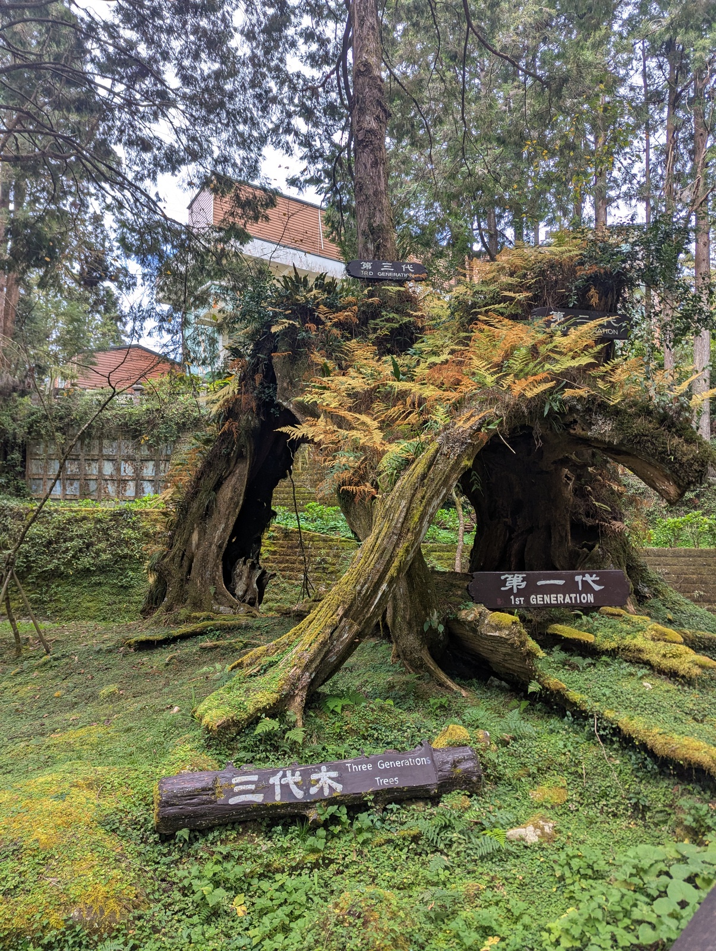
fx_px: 660
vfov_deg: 71.5
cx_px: 358
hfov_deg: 56.9
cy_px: 476
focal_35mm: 24
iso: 37
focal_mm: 6.81
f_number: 1.85
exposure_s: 1/204
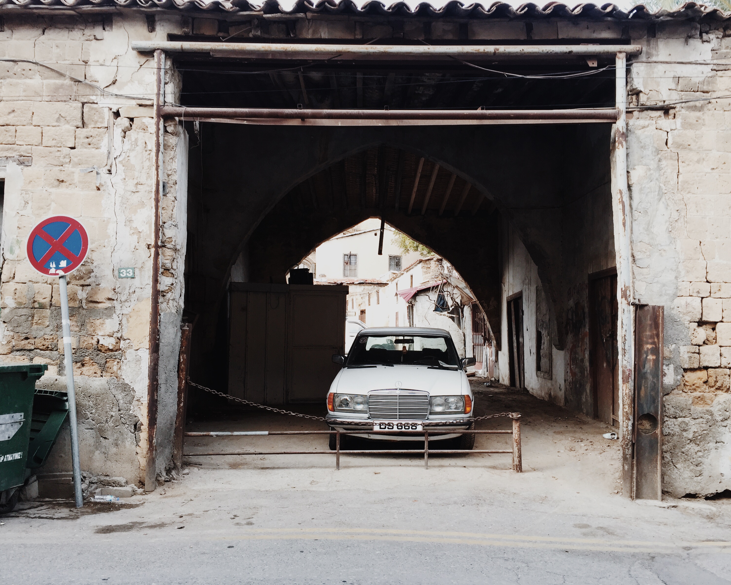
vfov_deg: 47.1
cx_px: 394
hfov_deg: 57.1
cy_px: 297
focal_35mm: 31
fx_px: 671
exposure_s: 1/100
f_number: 2.2
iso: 32
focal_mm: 4.15
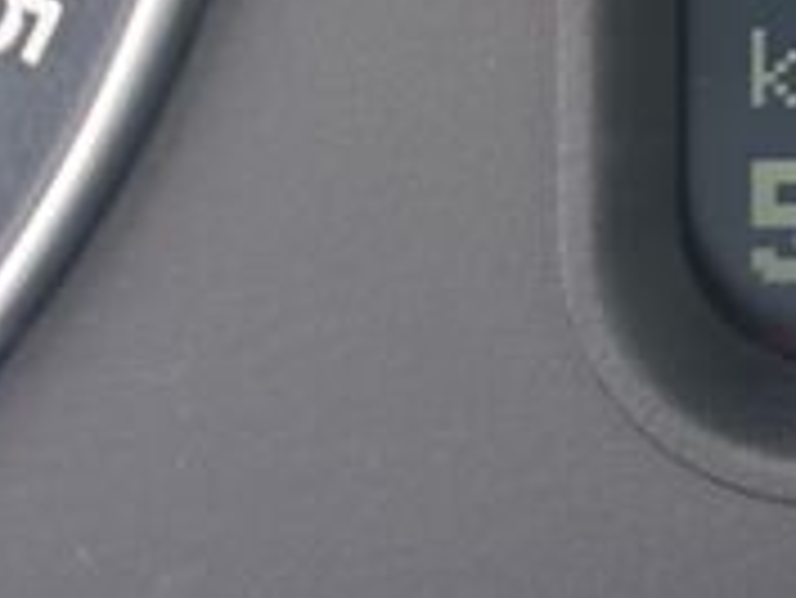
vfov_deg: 4.4
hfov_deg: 5.8
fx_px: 7686
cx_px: 1466
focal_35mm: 334
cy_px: -659
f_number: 2.8
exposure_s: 1/60
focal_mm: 60
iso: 200
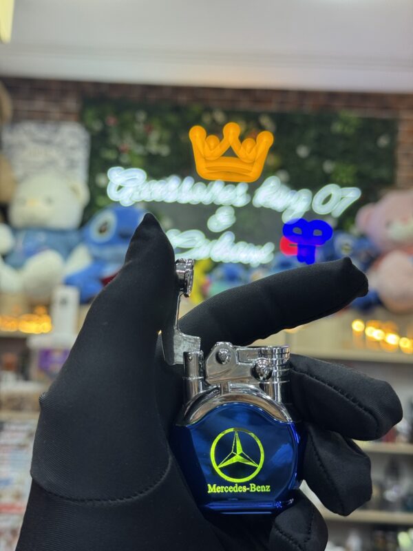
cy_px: 276
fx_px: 764
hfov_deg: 30.3
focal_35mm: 48
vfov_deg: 39.7
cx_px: 206
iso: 100
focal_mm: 6.76
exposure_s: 1/100
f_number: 1.78
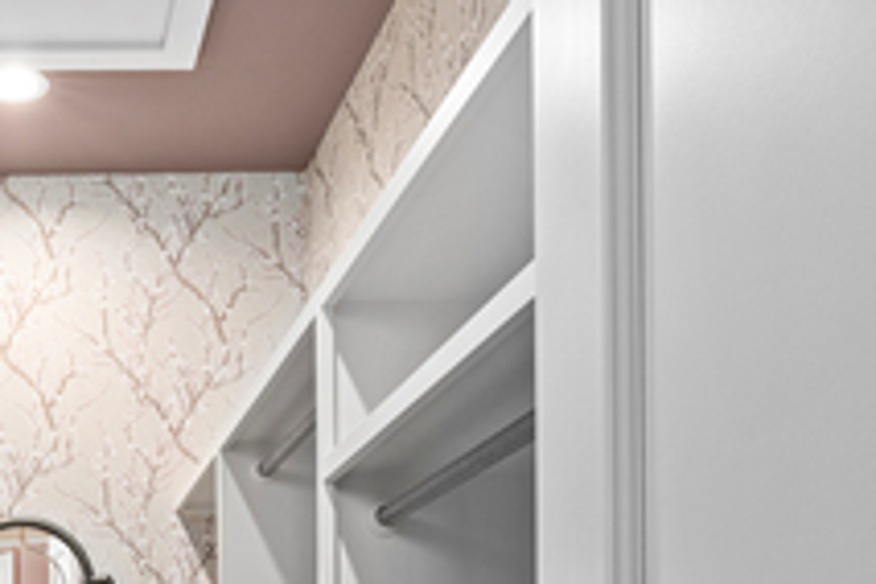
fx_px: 1168
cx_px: -12
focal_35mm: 48
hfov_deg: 36.7
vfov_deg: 24.7
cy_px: 742
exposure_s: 1/2.5
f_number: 8
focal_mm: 16
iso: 400
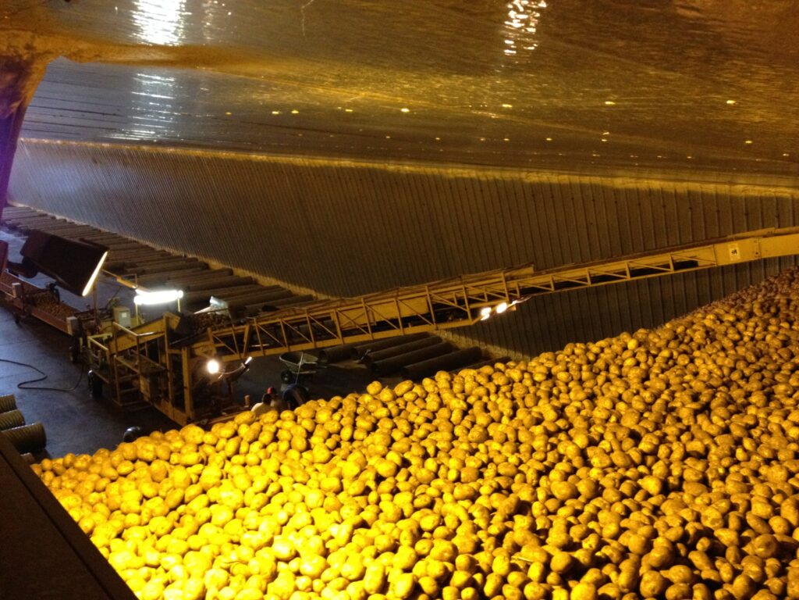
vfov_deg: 40.7
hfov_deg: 52.6
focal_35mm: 35
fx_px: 808
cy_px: 300
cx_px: 400
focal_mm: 4.28
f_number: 2.4
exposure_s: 1/20
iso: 400
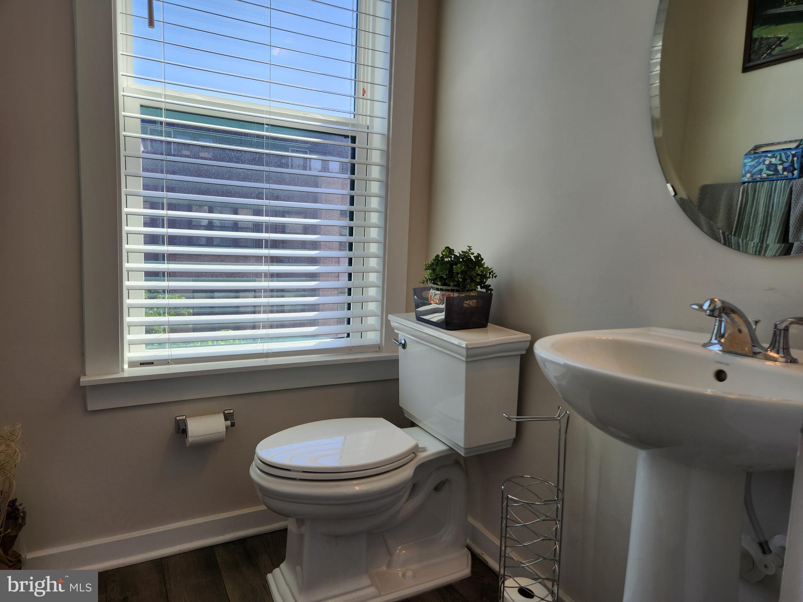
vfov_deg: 58.9
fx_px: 534
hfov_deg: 73.9
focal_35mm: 23
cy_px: 301
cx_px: 402
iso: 20
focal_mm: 5.4
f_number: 1.8
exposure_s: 1/263
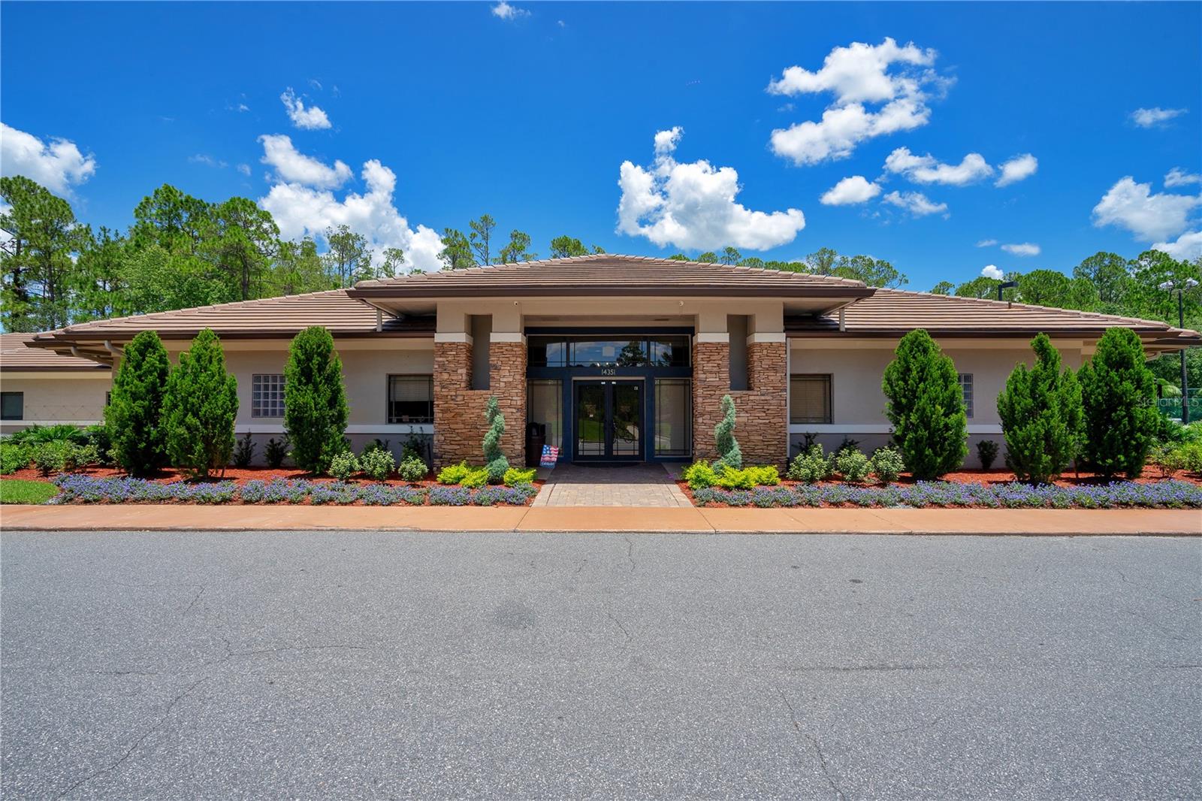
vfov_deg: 73.7
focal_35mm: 16
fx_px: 534
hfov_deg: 96.7
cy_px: 400
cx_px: 601
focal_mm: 16
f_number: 11
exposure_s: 1/160
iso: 100
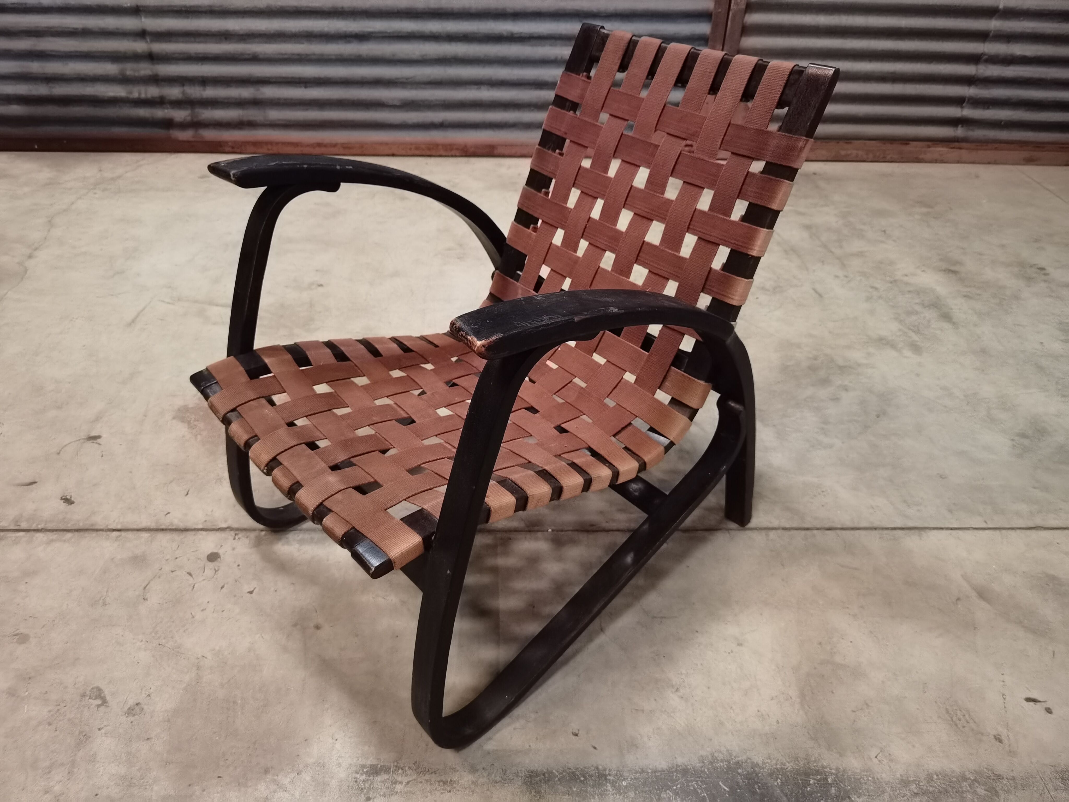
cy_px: 401
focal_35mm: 24
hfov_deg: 71.6
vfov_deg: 56.8
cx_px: 534
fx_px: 741
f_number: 1.9
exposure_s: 1/40
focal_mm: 6.71
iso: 800
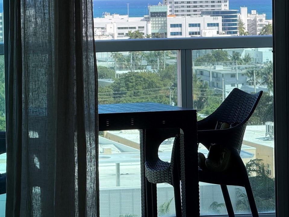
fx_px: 1678
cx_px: 82
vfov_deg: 7.4
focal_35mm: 201
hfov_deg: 9.8
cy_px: 87
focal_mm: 15.66
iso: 50
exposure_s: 1/840
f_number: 2.8
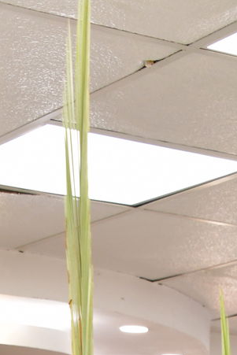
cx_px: 198
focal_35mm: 163
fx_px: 1608
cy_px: 788
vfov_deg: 11.0
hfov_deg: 8.4
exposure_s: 1/100
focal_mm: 35
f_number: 5.6
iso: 1250
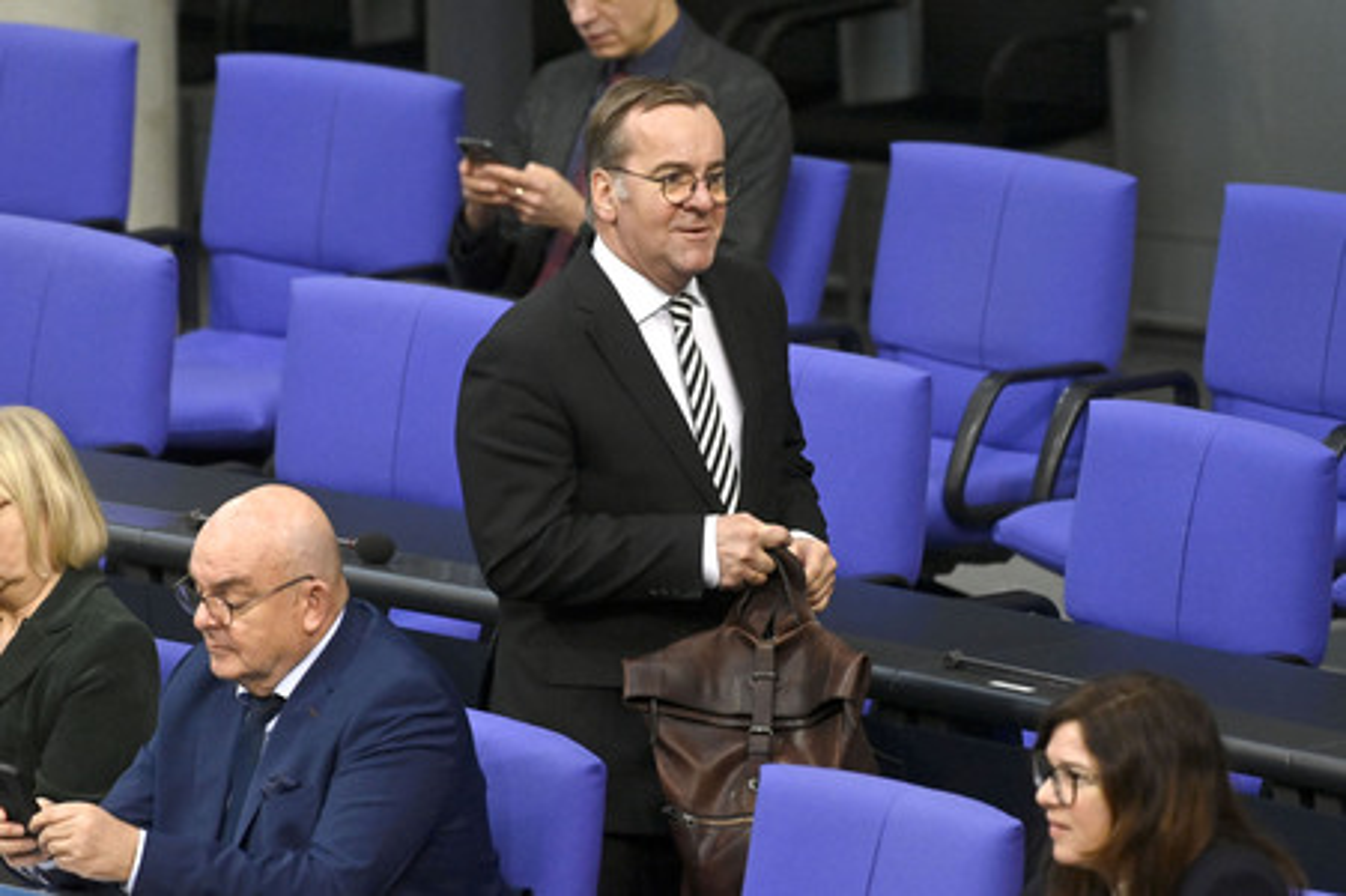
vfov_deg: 3.7
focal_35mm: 370
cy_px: 448
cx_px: 673
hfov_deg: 5.6
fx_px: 13823
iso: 10000
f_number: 5.6
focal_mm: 370
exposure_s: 1/500
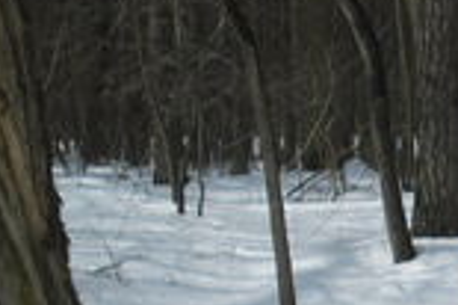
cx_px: 669
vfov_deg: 9.9
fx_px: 1728
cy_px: 358
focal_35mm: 136
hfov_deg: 14.2
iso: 64
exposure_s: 1/400
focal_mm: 6.2
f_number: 5.6
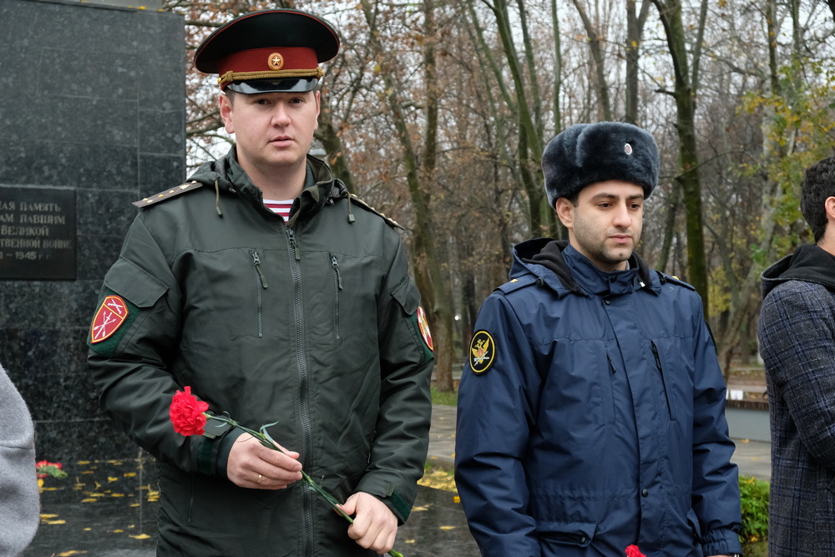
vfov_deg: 26.5
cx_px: 418
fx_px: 1183
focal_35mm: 51
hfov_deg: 38.9
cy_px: 278
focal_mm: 34.3
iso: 2000
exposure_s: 1/240
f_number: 5.6
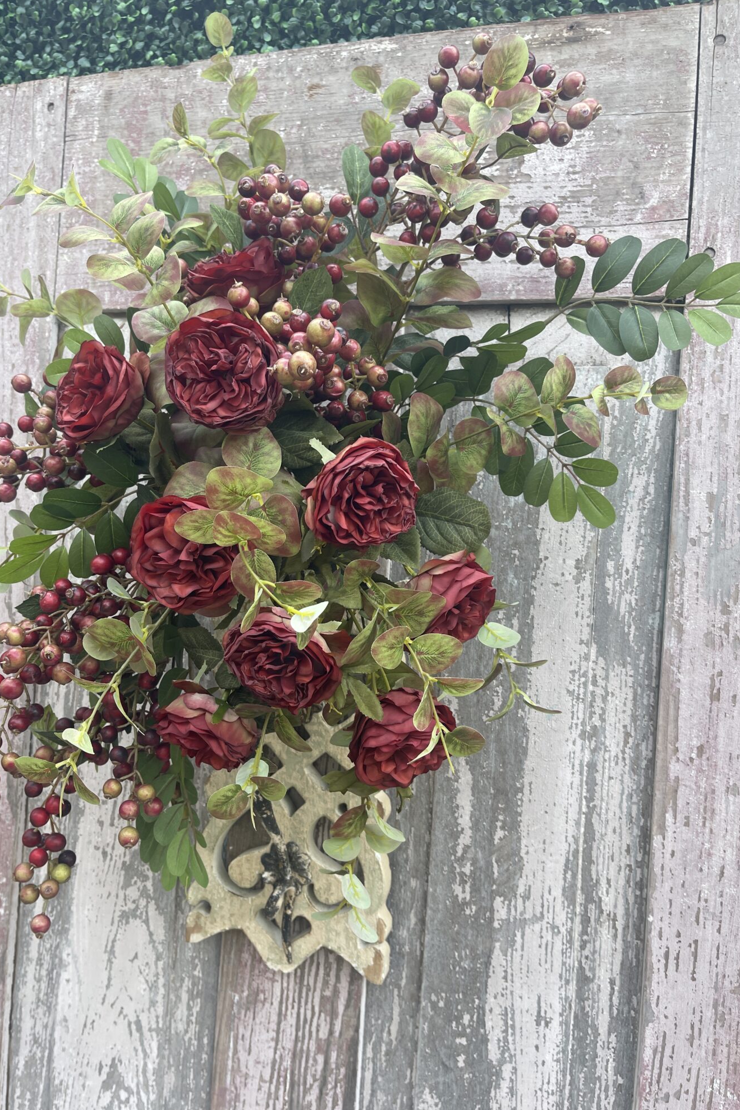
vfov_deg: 65.5
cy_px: 553
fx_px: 863
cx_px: 330
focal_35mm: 28
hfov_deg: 46.3
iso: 32
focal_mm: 5.1
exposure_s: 1/441
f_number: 1.6
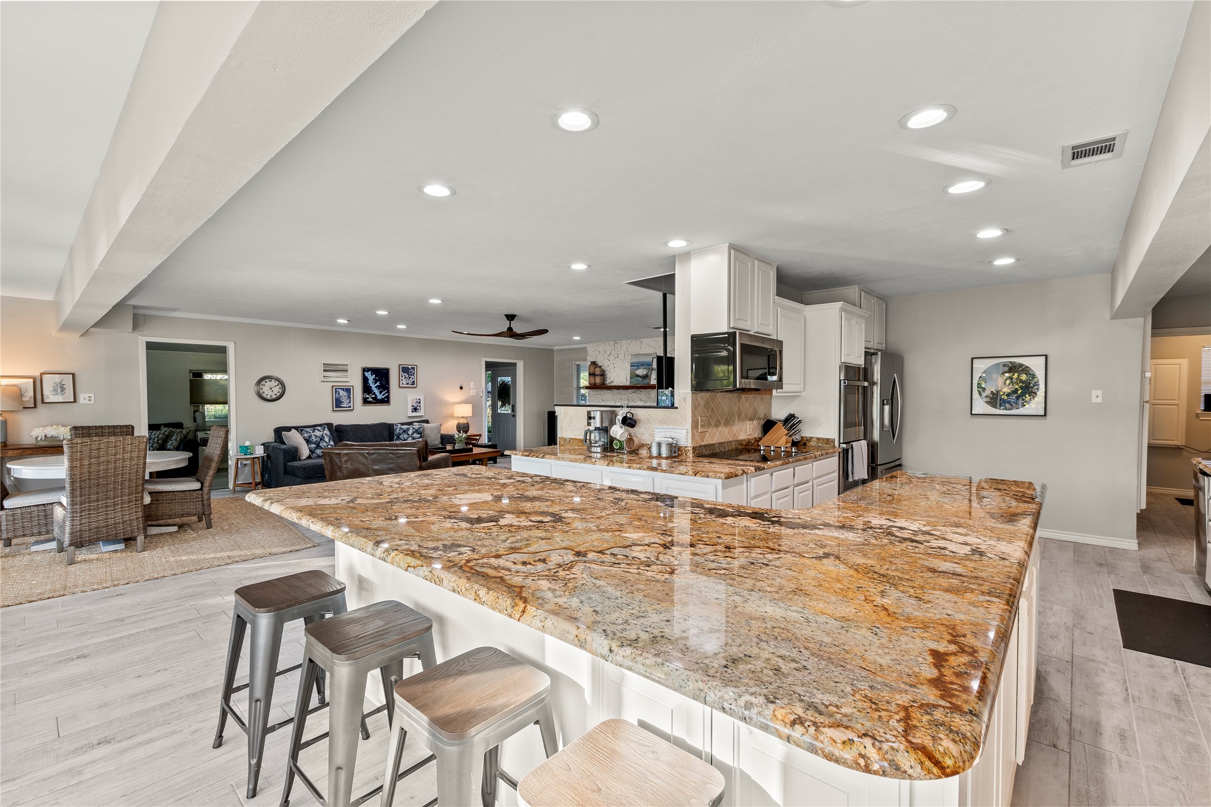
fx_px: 505
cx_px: 606
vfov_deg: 77.3
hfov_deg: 100.4
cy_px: 404
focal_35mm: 15
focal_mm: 10
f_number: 10
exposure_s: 1/2.5
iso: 100
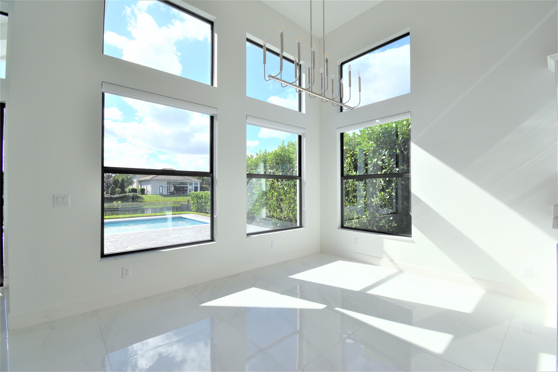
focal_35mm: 15
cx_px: 279
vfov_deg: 77.3
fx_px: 232
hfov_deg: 100.4
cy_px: 186
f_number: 10
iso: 200
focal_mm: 10
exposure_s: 1/400
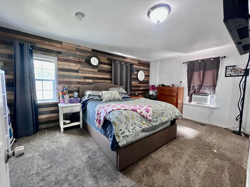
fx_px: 94
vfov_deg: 89.9
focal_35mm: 13
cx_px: 125
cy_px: 94
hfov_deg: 106.2
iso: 500
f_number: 1.8
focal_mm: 1.57
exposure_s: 1/60
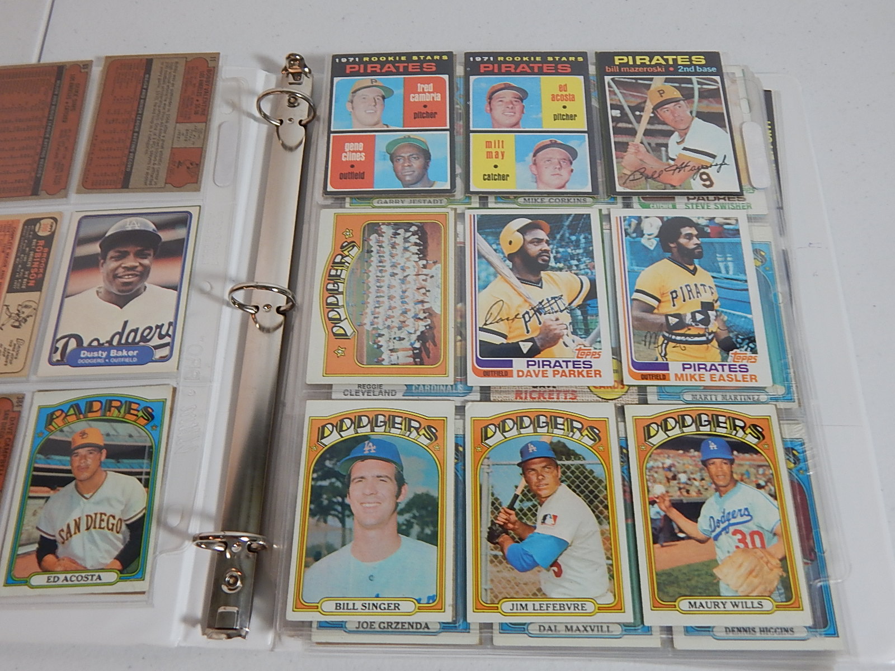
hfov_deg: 58.4
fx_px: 802
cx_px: 448
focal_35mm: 31
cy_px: 336
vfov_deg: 45.4
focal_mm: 5.6
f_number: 3.2
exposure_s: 1/30
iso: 160
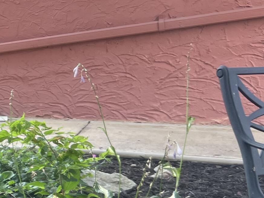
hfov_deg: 18.2
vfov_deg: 16.4
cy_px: 121
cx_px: -178
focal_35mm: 90
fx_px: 686
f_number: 1.5
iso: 50
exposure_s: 1/307
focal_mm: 5.7
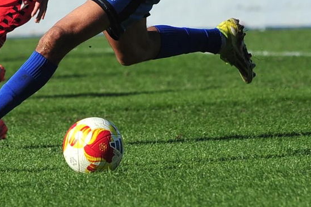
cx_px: 101
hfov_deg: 2.4
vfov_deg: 1.6
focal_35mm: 867
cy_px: -35
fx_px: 7491
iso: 400
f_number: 7.1
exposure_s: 1/1250
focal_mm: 300
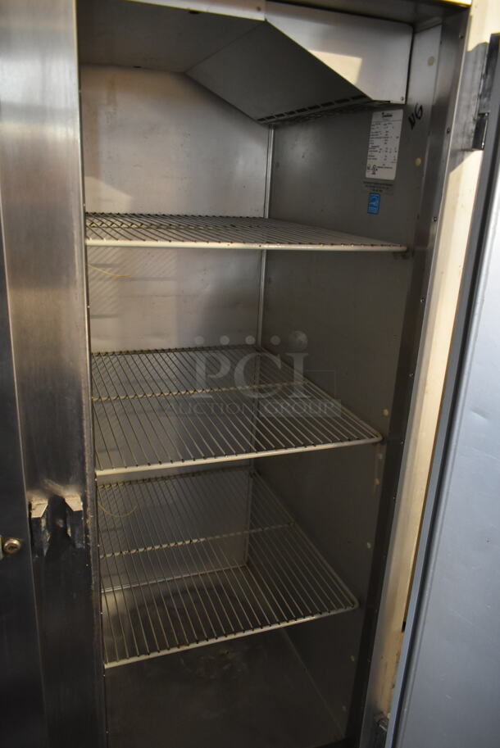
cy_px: 374
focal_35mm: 27
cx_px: 250
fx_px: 562
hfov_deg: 48.0
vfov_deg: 67.3
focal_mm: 18
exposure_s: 1/30
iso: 1600
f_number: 3.5
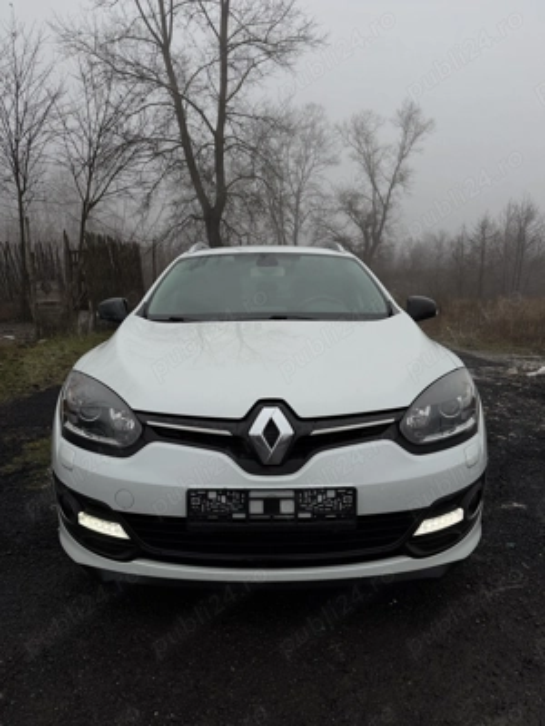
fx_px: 504
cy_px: 363
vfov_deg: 71.6
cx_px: 272
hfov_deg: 56.8
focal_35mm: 24
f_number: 1.78
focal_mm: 6.76
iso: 100
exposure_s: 1/1032
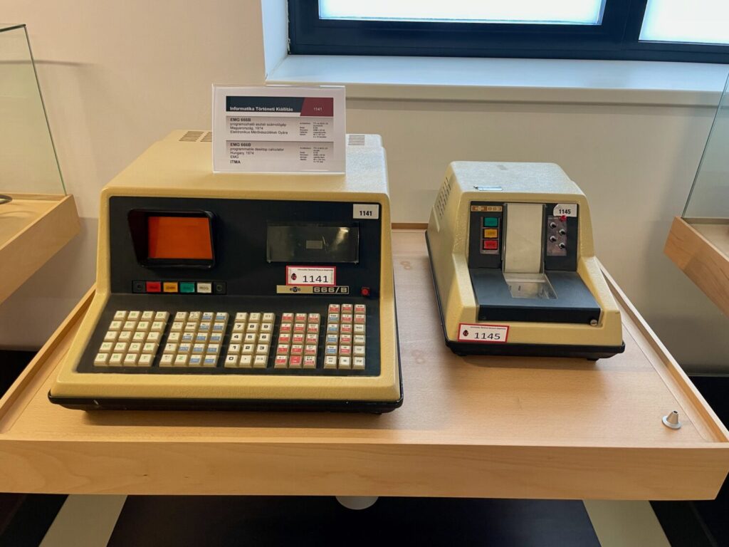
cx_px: 364
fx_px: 548
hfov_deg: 67.3
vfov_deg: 53.1
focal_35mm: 26
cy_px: 274
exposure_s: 1/50
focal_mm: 4.2
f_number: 1.6
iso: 160
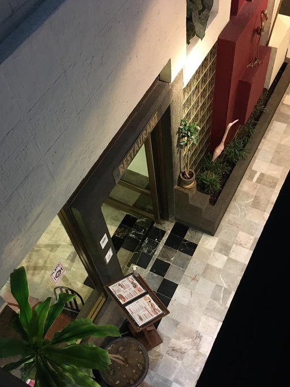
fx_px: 402
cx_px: 153
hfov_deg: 39.7
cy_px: 202
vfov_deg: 51.3
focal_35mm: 36
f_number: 2.2
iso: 250
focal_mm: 4.15
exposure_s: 1/15
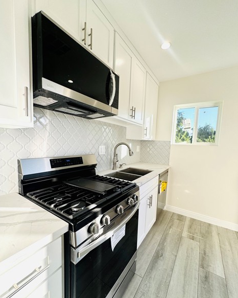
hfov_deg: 84.0
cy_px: 155
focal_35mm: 15
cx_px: 119
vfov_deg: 96.8
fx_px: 132
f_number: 2.2
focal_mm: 2.22
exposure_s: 1/211
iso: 40
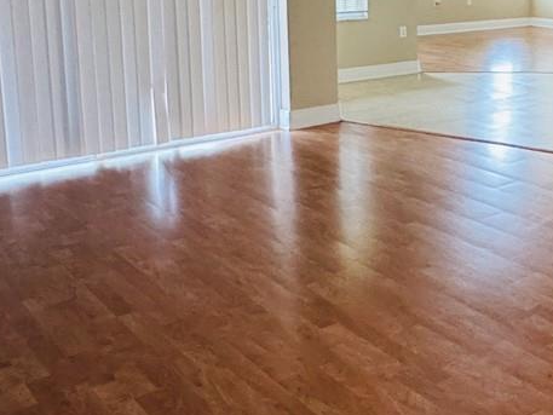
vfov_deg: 28.8
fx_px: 783
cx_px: 532
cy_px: 64
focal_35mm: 49
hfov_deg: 35.7
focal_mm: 2.22
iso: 640
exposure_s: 1/60
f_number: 2.2
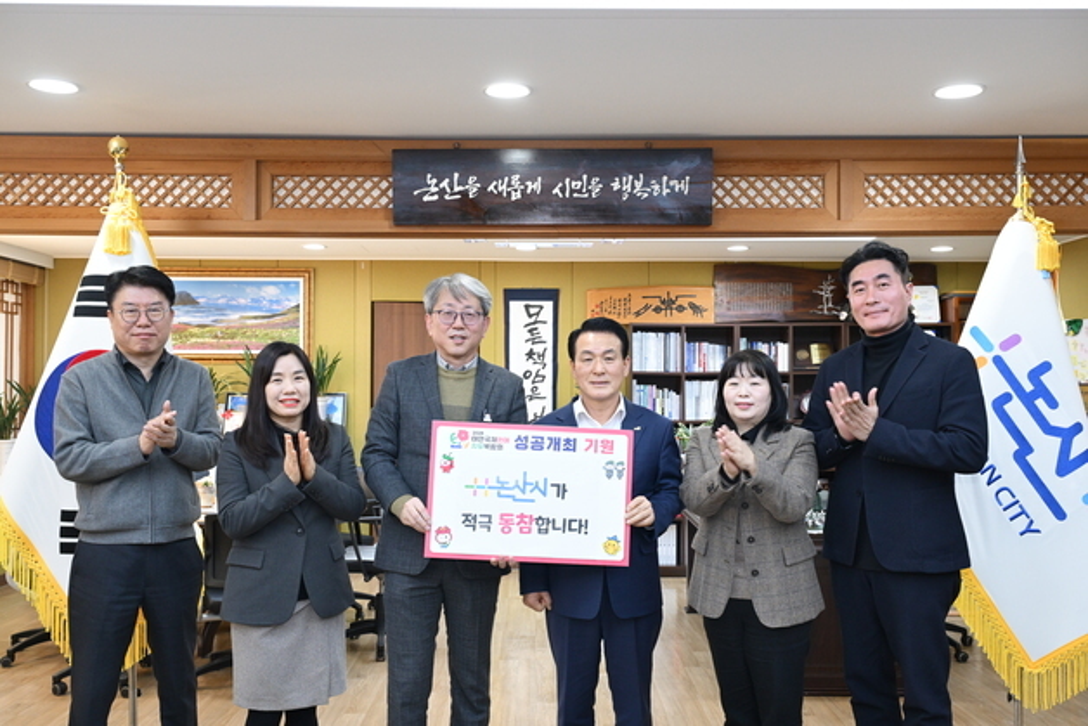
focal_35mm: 33
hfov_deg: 57.2
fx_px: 997
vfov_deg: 40.0
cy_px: 363
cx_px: 544
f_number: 5.6
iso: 2500
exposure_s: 1/125
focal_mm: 33
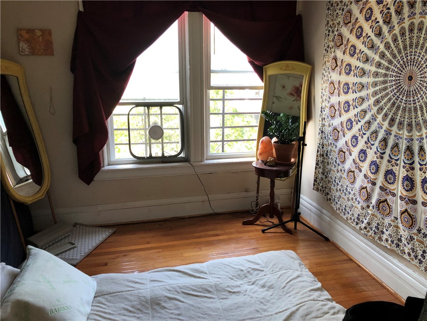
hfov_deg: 63.4
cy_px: 160
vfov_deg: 49.7
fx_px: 345
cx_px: 214
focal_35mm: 28
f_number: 1.8
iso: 40
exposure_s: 1/29
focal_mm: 3.99
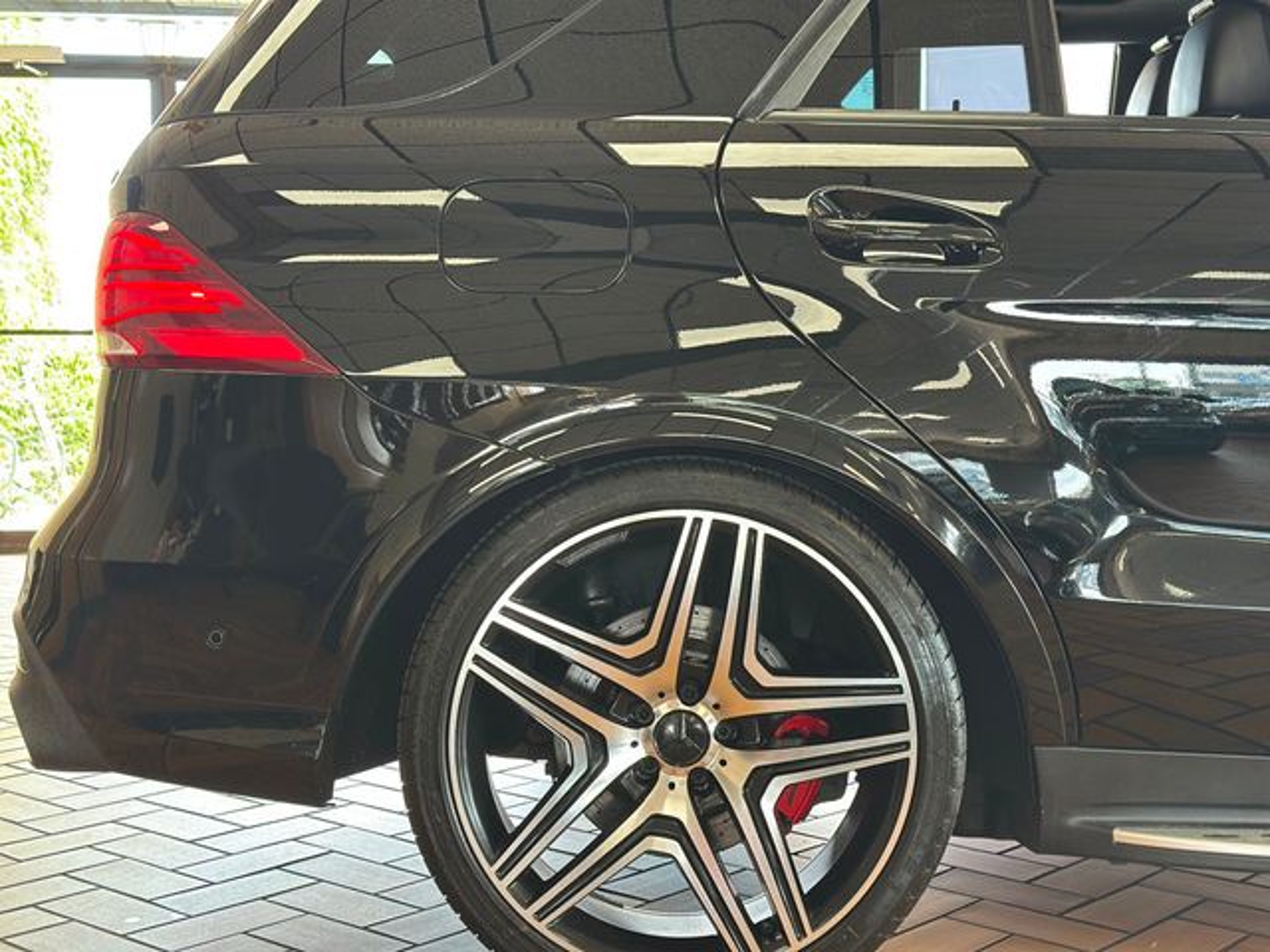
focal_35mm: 48
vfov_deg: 30.3
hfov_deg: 39.7
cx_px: 635
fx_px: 1761
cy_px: 476
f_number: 1.78
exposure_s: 1/60
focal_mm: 6.86
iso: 160
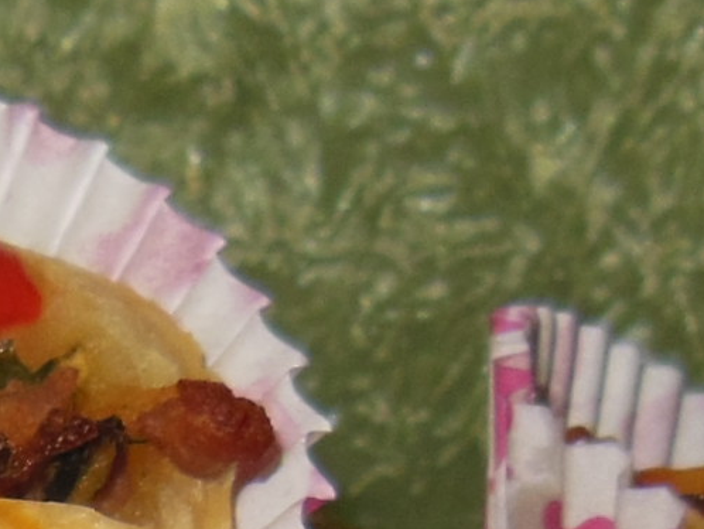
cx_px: -297
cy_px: 1191
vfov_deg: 7.4
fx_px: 3866
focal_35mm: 190
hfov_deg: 10.1
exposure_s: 1/25
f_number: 7.4
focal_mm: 5.2
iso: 125
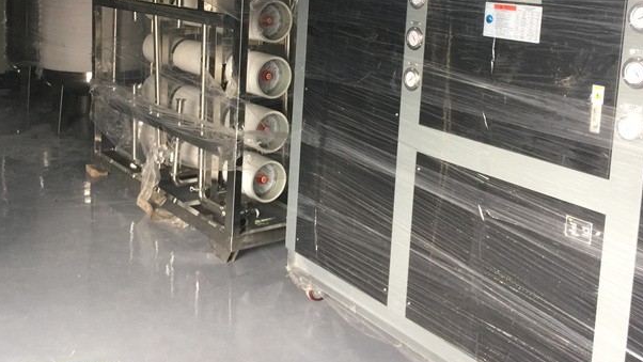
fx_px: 716
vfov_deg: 27.6
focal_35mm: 42
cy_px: 58
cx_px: 322
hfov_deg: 48.3
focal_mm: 4.15
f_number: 2.2
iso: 40
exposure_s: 1/15
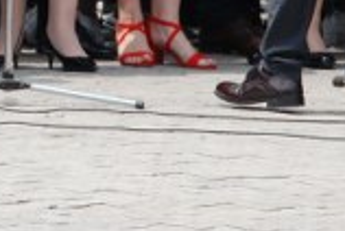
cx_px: -33
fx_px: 6577
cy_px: -327
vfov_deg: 2.0
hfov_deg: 3.0
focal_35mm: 685
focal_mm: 90
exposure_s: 1/400
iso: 200
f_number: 5.6
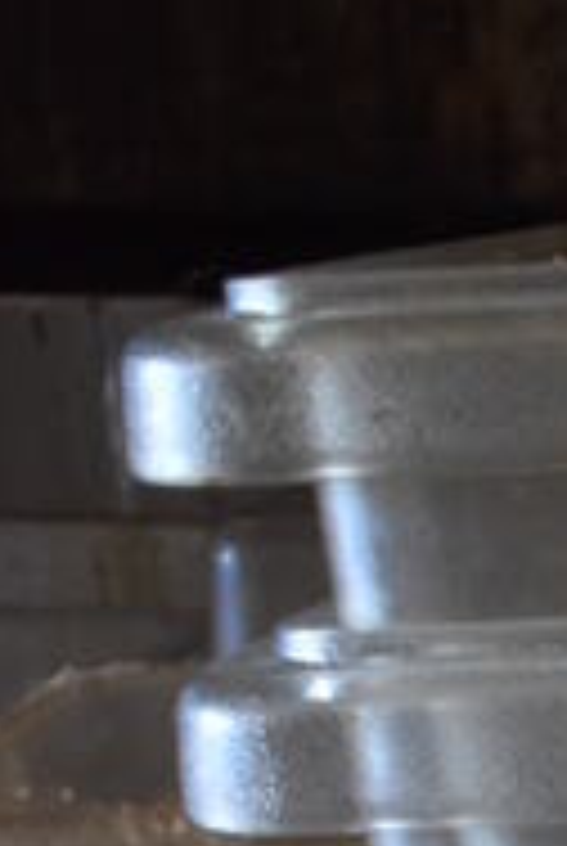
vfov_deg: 14.1
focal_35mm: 131
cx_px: 1350
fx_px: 3083
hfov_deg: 9.4
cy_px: 1438
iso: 2000
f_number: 3.5
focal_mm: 18
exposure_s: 1/30
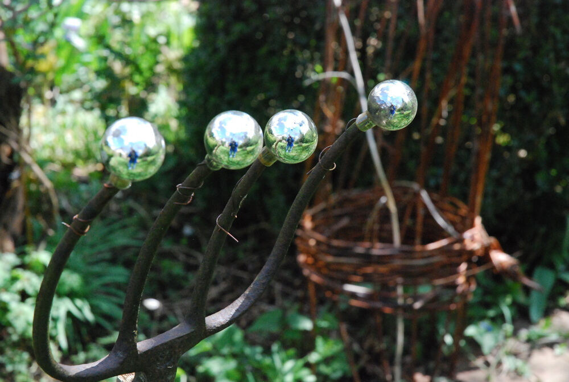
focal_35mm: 105
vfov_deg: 13.1
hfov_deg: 19.4
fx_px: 1663
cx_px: 284
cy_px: 191
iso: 1600
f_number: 11
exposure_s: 1/400
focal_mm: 70
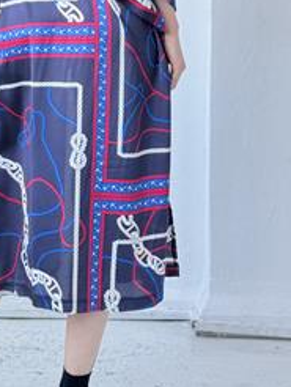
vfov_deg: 18.3
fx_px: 1164
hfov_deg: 14.3
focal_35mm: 104
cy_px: -18
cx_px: 140
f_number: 1.78
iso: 64
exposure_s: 1/181
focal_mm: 6.76
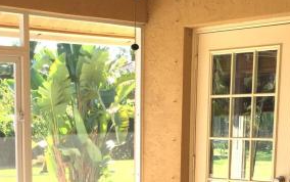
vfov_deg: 15.1
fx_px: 657
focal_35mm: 83
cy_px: 233
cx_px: 49
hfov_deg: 24.4
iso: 32
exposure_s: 1/488
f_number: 2.2
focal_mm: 4.15
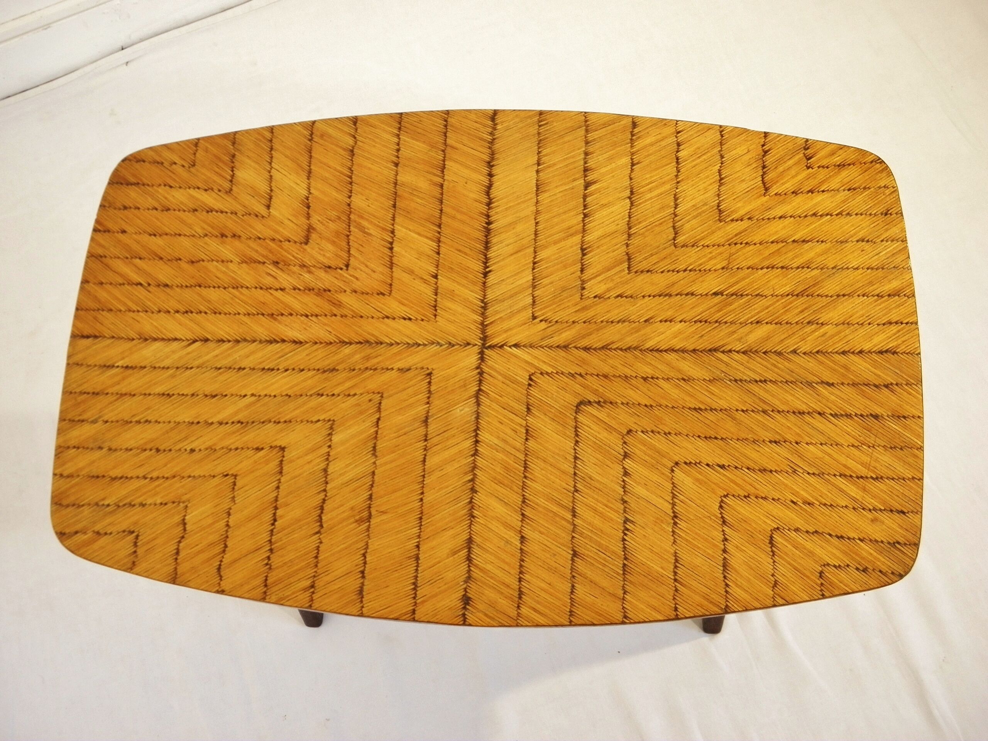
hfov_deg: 54.0
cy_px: 370
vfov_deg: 41.8
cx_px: 494
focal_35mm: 34
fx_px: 970
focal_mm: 6.2
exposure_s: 1/13
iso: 200
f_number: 3.7
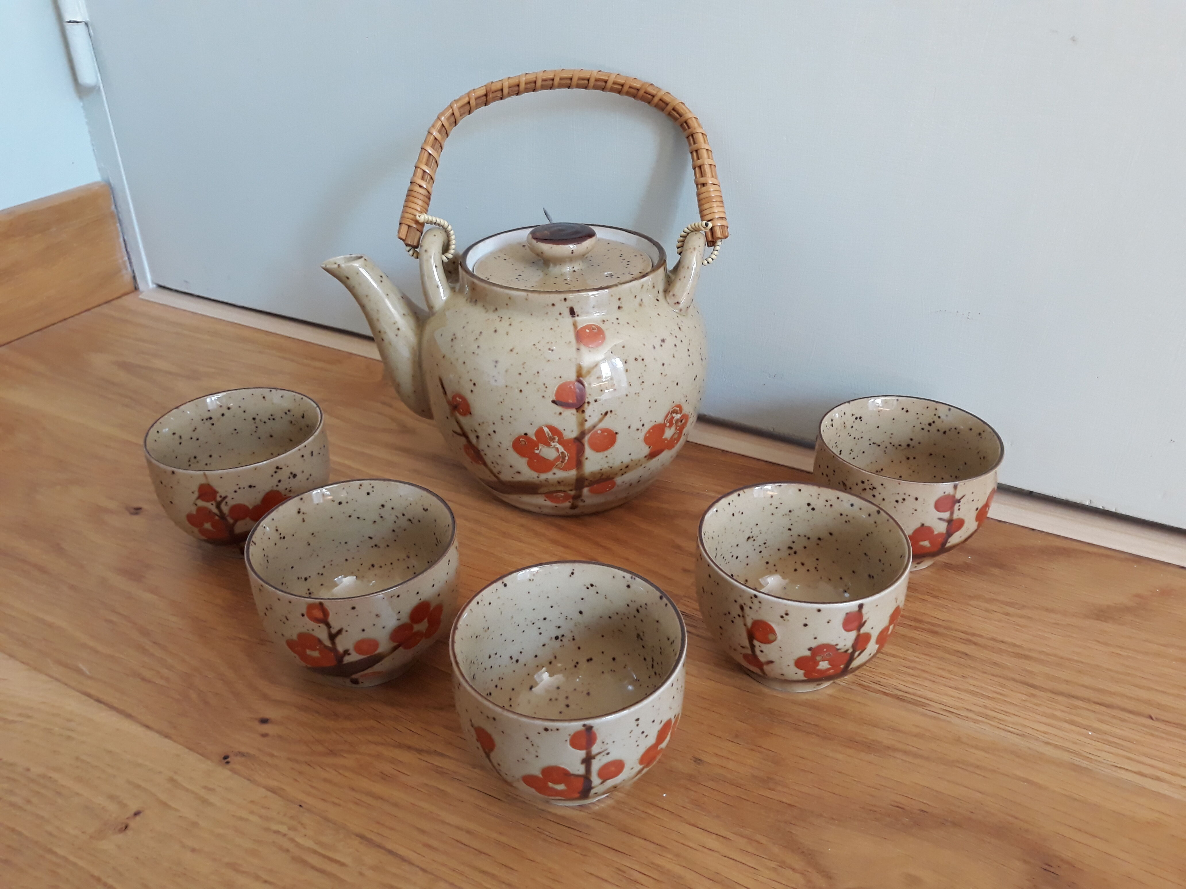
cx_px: 593
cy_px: 444
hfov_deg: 65.3
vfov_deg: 51.4
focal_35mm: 27
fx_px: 925
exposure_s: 1/50
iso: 200
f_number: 1.7
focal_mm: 3.71
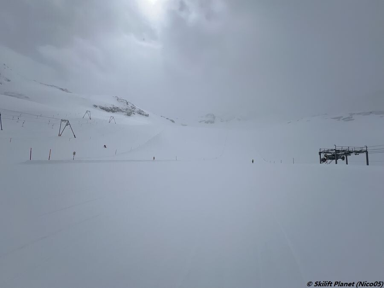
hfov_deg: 106.2
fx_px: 144
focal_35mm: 13
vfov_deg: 89.9
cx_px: 192
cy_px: 144
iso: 32
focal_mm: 1.57
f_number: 1.8
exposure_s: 1/19231
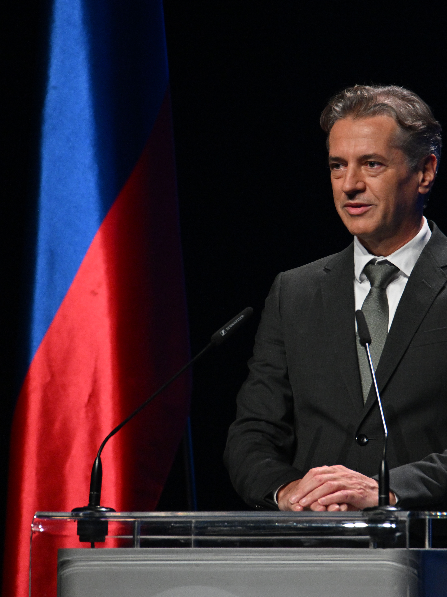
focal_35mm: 722
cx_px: 305
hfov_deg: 2.1
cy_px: 299
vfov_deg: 2.7
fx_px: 12431
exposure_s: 1/125
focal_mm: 500
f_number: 6.3
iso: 3200
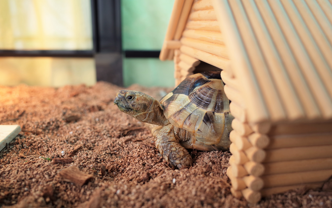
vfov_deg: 43.1
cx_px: 168
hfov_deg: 64.6
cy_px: 108
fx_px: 262
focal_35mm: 29
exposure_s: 1/30
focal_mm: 18.3
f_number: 2.8
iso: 100
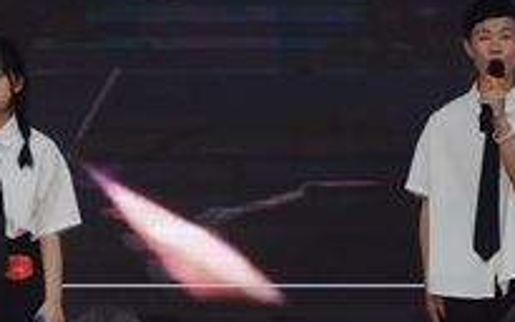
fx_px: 3143
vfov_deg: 5.9
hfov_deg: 9.4
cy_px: 82
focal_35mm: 224
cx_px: 322
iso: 50
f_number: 1.8
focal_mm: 5.58
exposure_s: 1/100
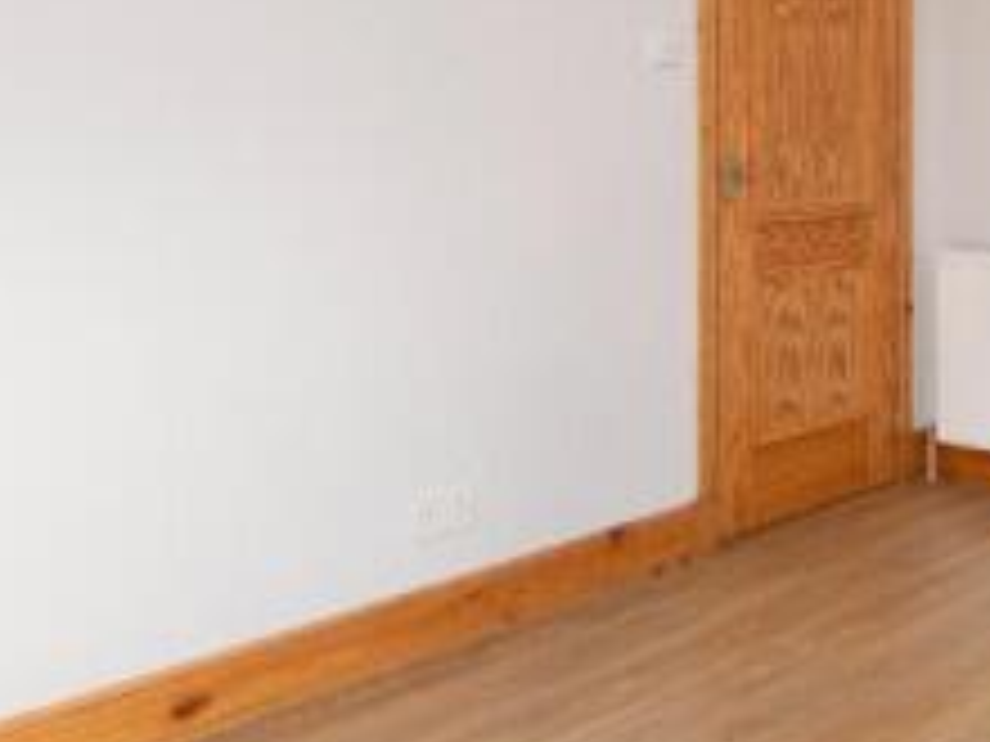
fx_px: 1230
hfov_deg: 39.6
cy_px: 173
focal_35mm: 43
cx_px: 950
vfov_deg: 32.9
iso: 250
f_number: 8
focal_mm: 10
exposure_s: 1/20
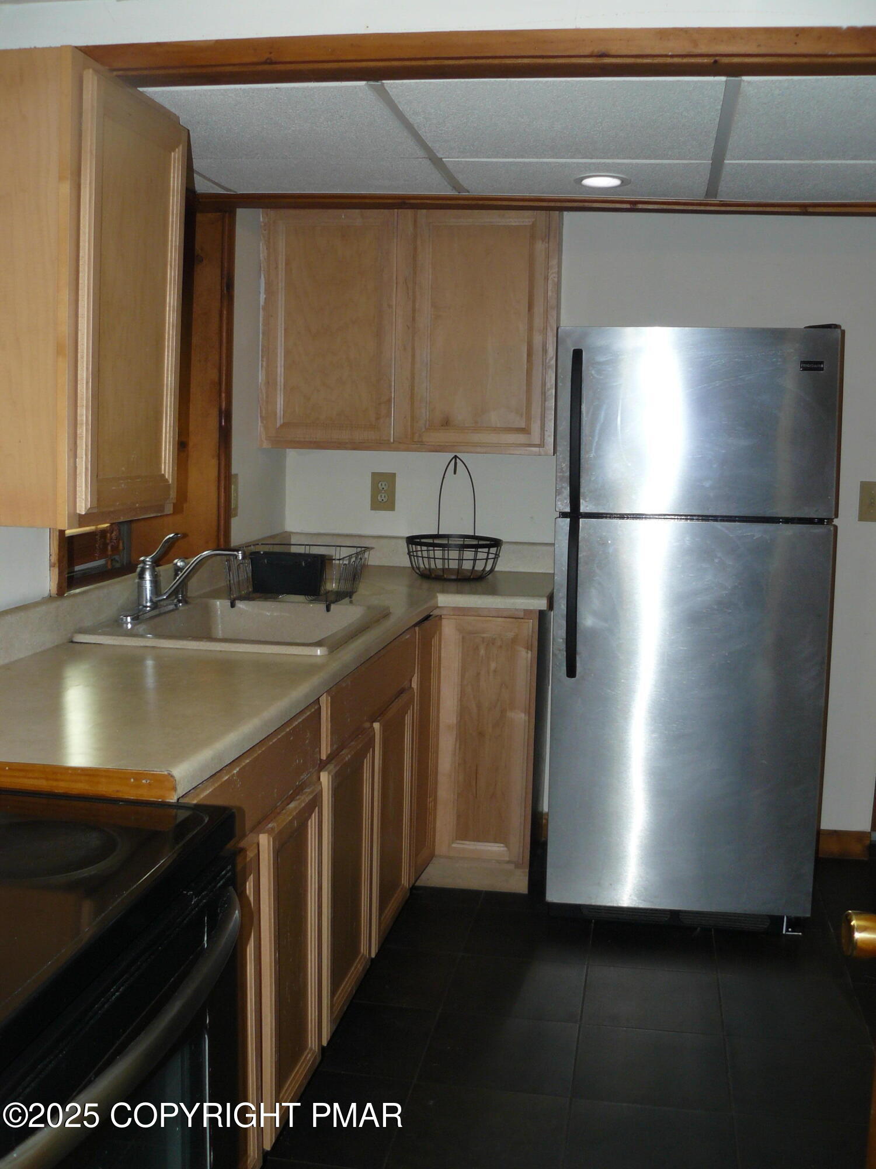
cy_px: 584
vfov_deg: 51.4
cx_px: 438
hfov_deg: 39.7
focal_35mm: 36
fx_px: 1215
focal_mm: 6
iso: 100
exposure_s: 1/30
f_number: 2.8
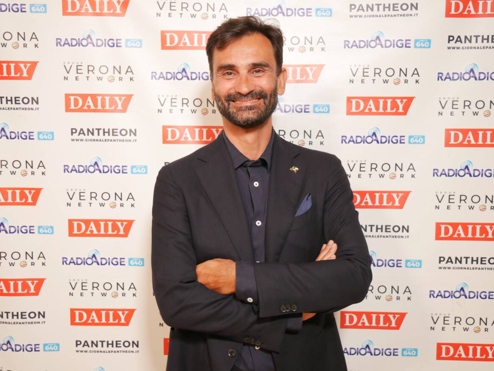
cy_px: 186
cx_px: 251
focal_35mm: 37
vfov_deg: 38.7
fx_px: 528
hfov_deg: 50.1
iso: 1250
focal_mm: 18
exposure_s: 1/60
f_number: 3.9
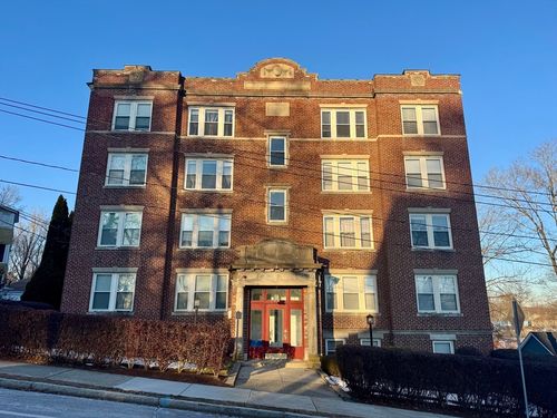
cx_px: 278
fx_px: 386
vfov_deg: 56.8
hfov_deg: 71.6
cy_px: 209
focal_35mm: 24
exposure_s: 1/1678
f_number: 1.78
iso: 80
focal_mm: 6.76
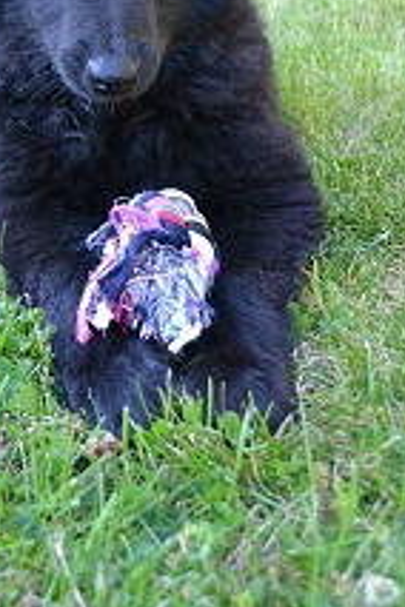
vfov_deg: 28.5
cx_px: 84
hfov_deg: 19.3
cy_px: 158
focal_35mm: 70
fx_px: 1181
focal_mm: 24
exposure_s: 1/500
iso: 3200
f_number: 4
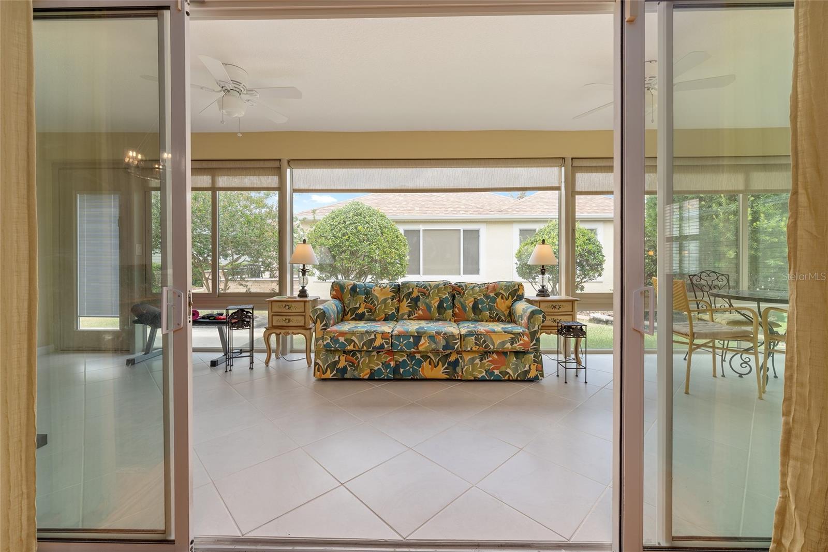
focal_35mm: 15
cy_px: 276
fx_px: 345
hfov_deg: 100.4
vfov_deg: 77.3
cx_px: 414
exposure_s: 1/13
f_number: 7.1
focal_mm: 15
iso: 100
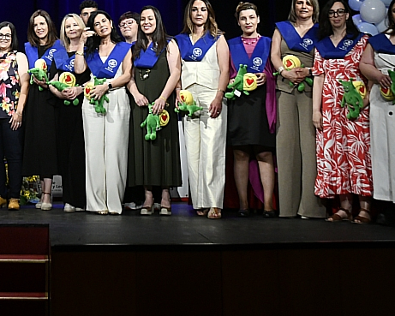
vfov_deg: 17.9
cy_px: -23
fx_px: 971
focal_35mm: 83
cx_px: 36
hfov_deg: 22.4
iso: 2000
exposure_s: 1/160
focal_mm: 34
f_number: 6.3
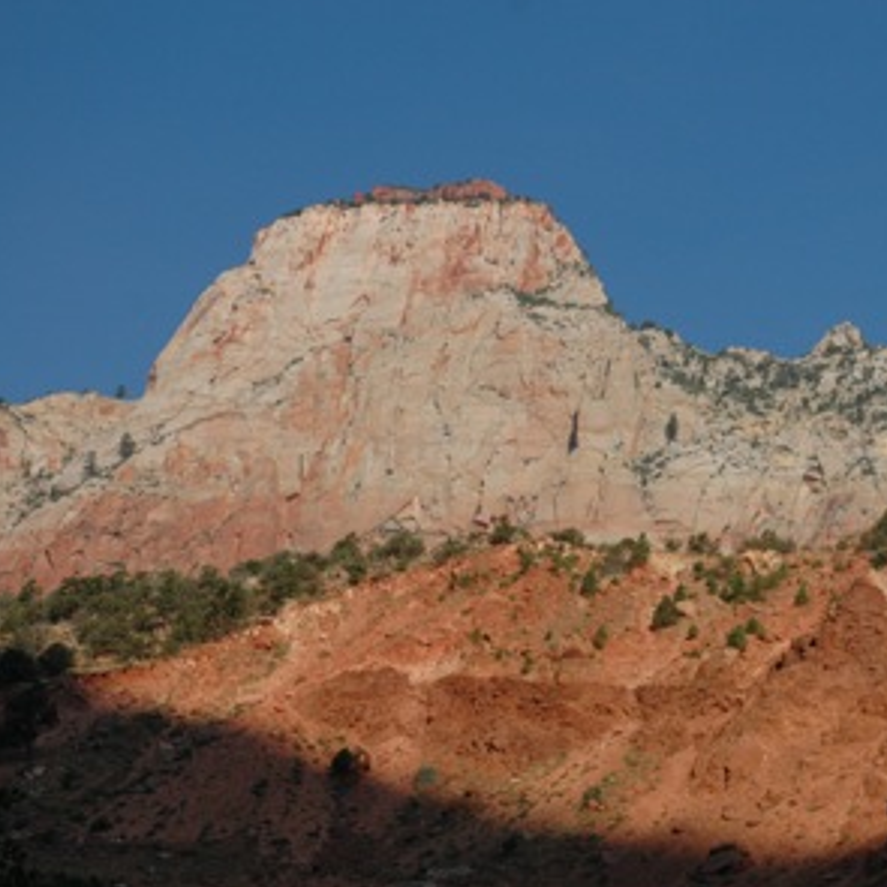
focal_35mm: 82
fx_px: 2377
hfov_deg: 20.8
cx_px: 740
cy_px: 427
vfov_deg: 21.1
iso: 200
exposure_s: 1/1600
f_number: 5.6
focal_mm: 38
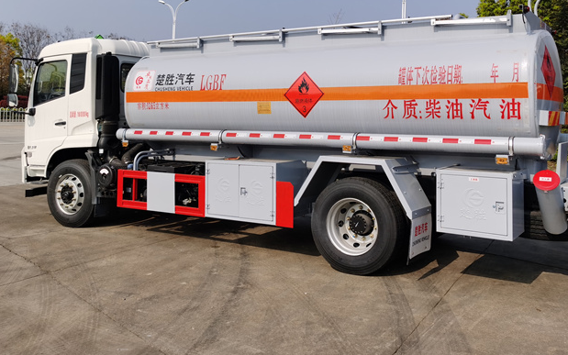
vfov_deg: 33.8
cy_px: 89
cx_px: 304
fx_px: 573
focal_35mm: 37
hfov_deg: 52.7
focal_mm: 5.56
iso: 50
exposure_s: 1/5376
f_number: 1.6
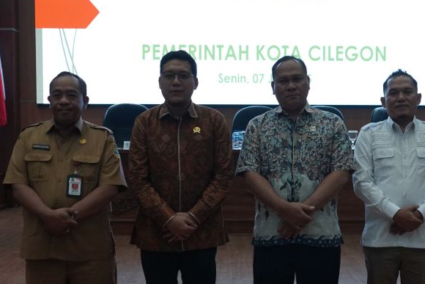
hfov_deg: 33.3
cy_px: 170
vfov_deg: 22.6
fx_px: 708
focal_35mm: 60
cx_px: 256
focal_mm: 29
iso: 5000
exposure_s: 1/160
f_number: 4
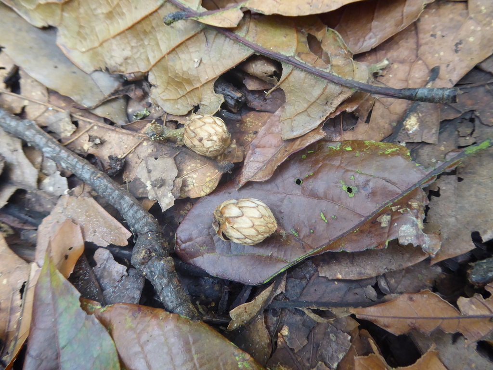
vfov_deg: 54.9
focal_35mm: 25
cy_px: 185
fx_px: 356
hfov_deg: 69.4
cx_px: 246
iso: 400
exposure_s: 1/60
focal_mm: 4.3
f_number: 3.3
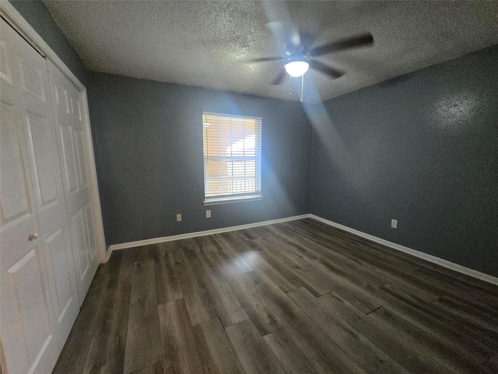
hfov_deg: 106.2
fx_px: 187
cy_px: 187
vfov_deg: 89.9
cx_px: 249
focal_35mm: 13
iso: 1000
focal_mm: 2.2
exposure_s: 1/60
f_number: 2.2
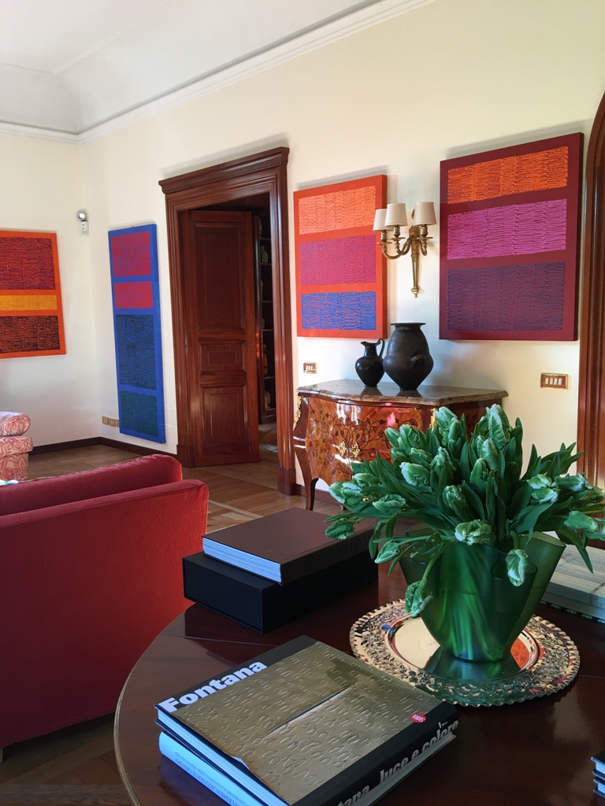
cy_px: 403
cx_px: 302
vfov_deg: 61.7
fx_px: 676
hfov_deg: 48.2
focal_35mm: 29
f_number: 2.2
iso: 40
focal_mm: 4.15
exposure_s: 1/17
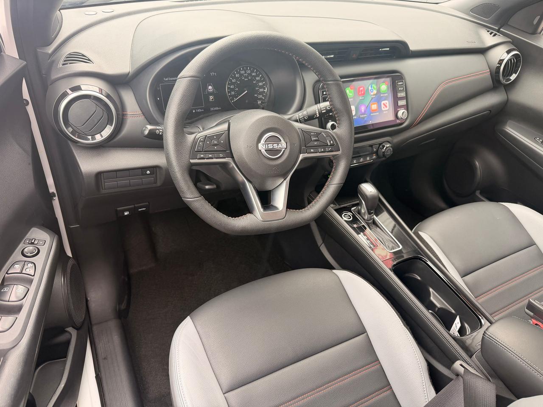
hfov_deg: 71.6
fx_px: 376
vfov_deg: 56.8
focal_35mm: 24
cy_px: 204
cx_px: 272
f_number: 1.78
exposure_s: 1/161
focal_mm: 6.76
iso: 100
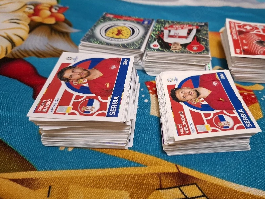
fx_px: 222
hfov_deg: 61.0
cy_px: 83
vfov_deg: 48.1
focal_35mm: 29
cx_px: 163
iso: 320
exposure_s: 1/33
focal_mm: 5.54
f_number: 1.8
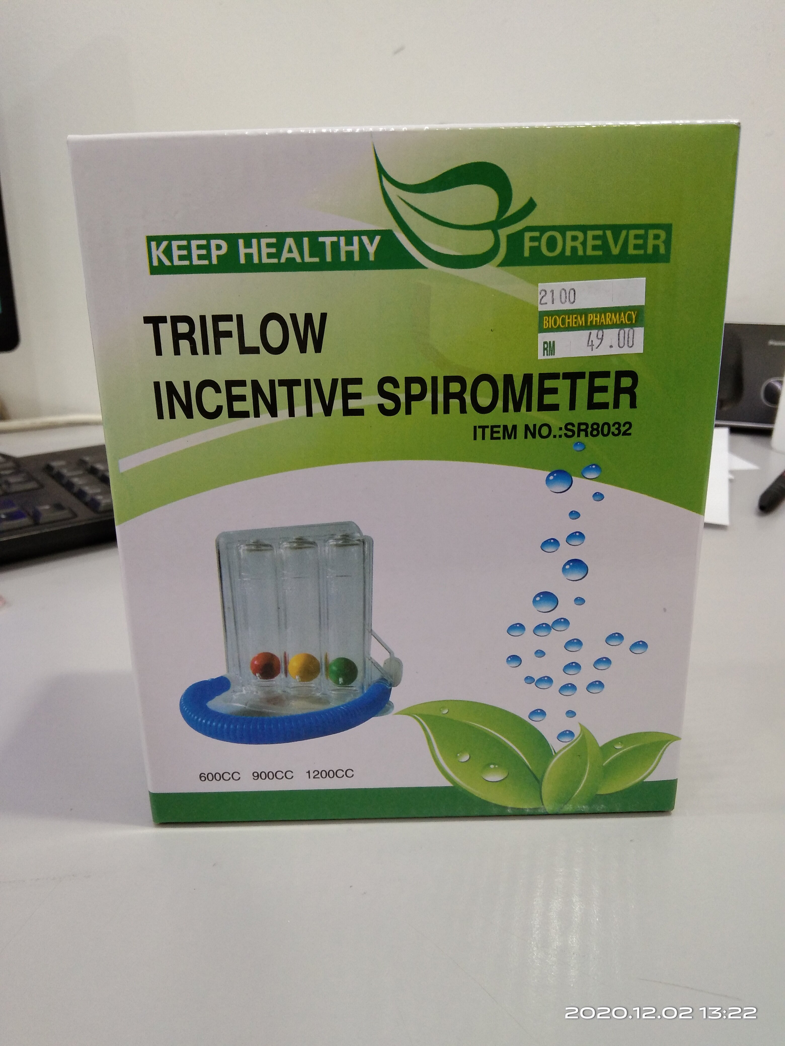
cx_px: 392
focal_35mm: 30
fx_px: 907
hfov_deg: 46.8
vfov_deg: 60.0
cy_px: 523
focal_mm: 3.65
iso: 307
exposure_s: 1/33
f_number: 2.2
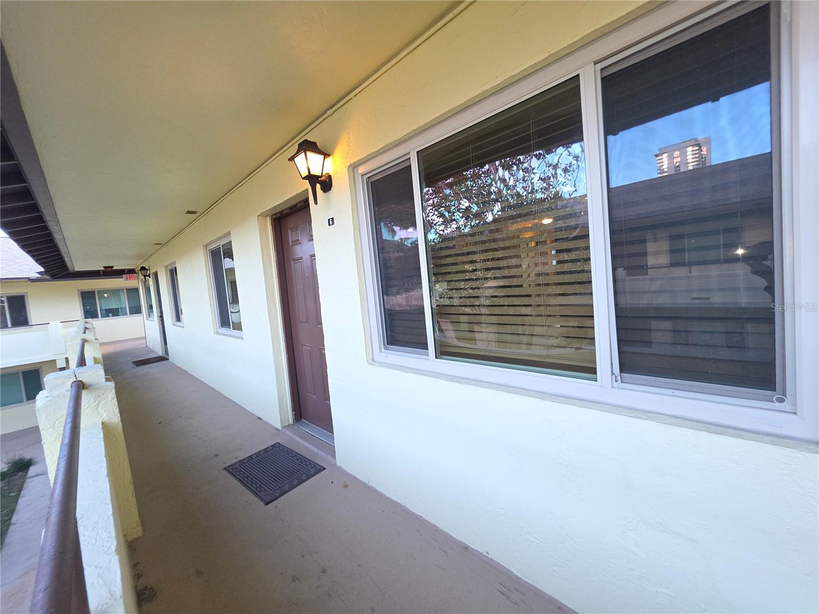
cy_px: 307
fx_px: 308
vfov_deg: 89.9
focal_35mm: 13
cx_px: 410
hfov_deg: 106.2
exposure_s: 1/60
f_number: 1.9
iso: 64
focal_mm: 2.2
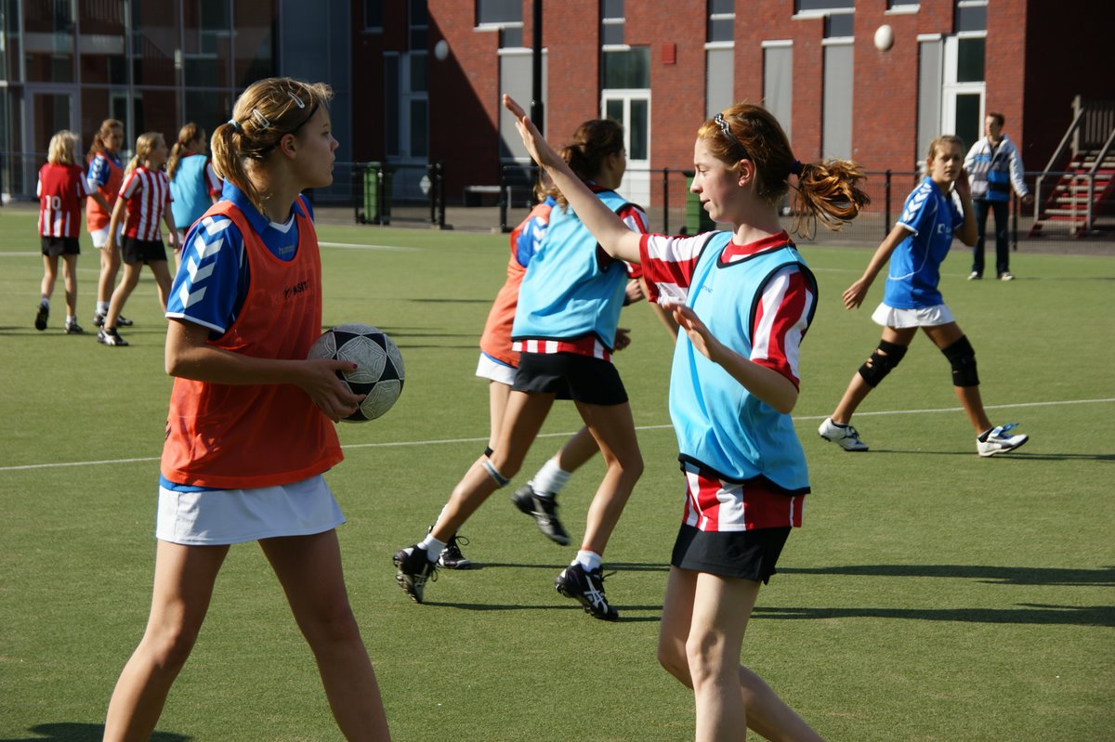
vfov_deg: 12.2
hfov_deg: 18.2
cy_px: 371
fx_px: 3483
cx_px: 558
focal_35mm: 112
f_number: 7.1
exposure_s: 1/320
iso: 100
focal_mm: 75
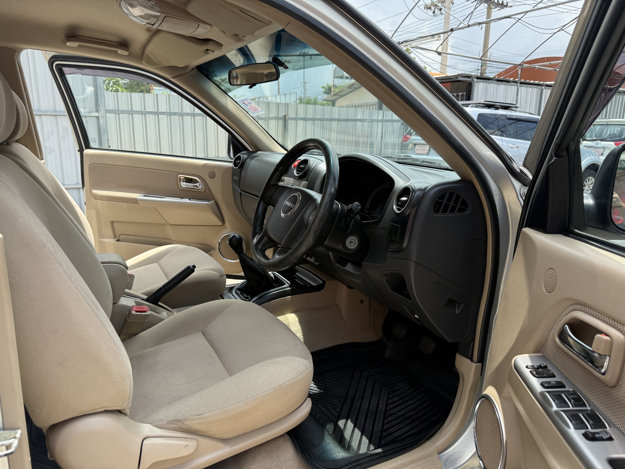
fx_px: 433
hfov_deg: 71.6
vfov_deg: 56.8
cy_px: 234
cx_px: 312
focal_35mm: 24
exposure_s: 1/1618
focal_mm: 6.76
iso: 100
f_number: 1.78
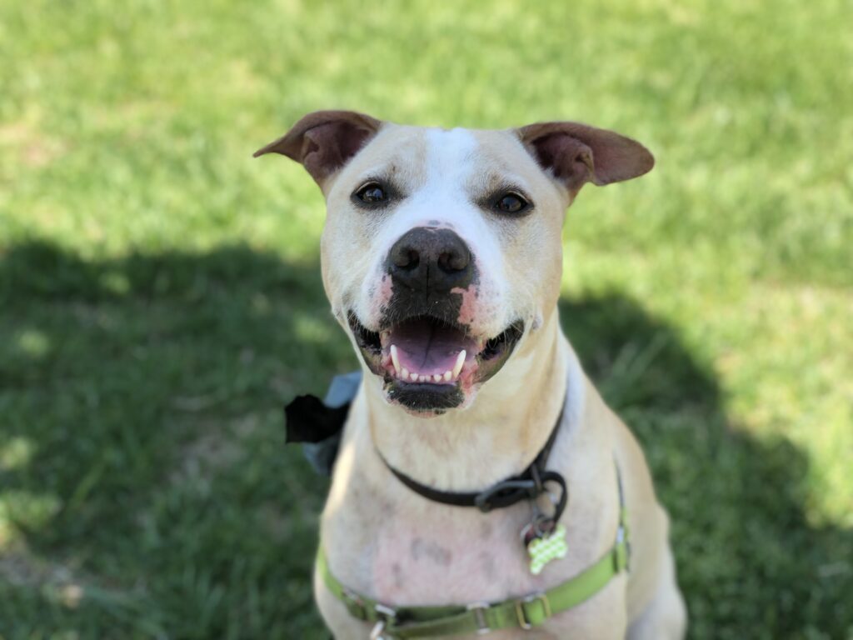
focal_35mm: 52
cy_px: 320
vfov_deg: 28.0
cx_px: 426
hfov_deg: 36.8
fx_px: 1281
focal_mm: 6
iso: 16
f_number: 2.4
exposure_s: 1/248
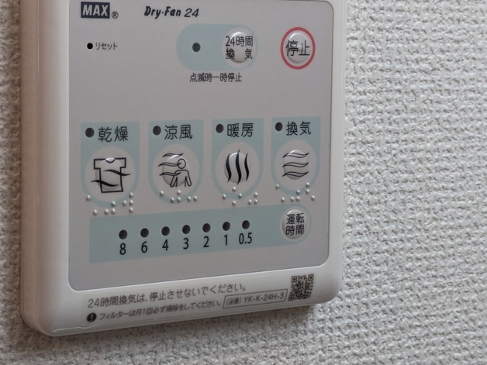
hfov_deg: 25.0
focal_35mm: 78
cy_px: 142
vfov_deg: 18.9
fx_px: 1097
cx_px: 183
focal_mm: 5.43
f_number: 1.89
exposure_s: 1/120
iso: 179
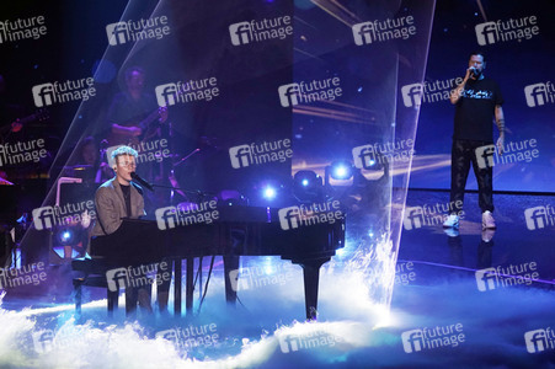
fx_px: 3081
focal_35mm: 200
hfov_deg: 10.3
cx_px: 278
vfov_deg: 6.9
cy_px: 184
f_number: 5.6
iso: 4000
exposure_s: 1/160
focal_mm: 200
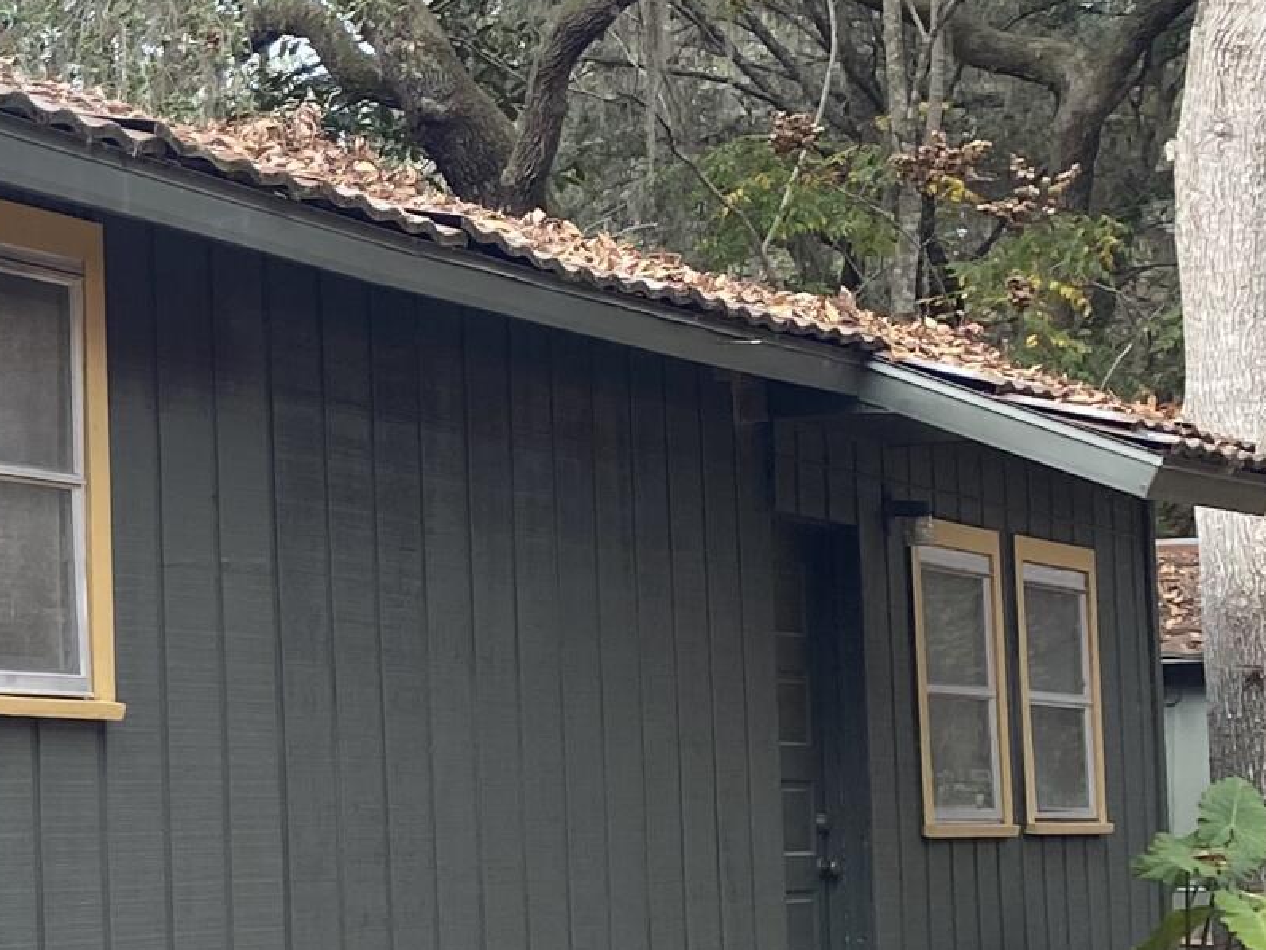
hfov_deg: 17.0
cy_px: 659
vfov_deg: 15.1
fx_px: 3584
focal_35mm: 98
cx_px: -918
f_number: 1.8
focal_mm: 4.25
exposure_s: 1/390
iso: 32
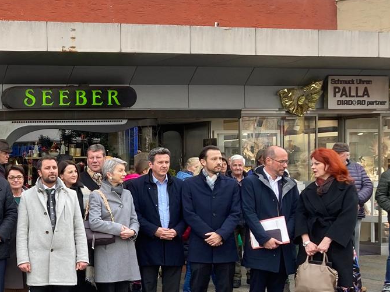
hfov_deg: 26.1
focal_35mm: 67
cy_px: 205
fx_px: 754
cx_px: -68
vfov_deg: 21.8
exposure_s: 1/121
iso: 25
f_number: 1.8
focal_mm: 3.99
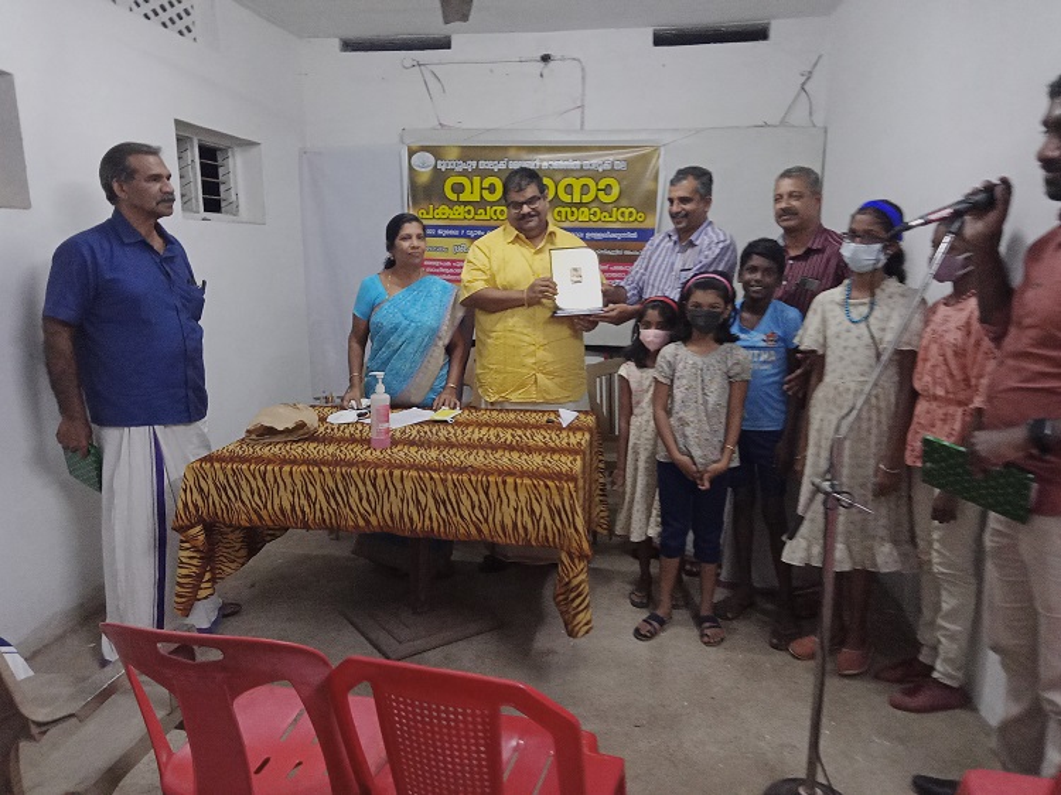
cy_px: 398
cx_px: 530
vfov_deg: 49.7
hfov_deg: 63.5
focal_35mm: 28
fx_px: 858
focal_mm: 3.65
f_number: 2.2
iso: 914
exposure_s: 1/33.3
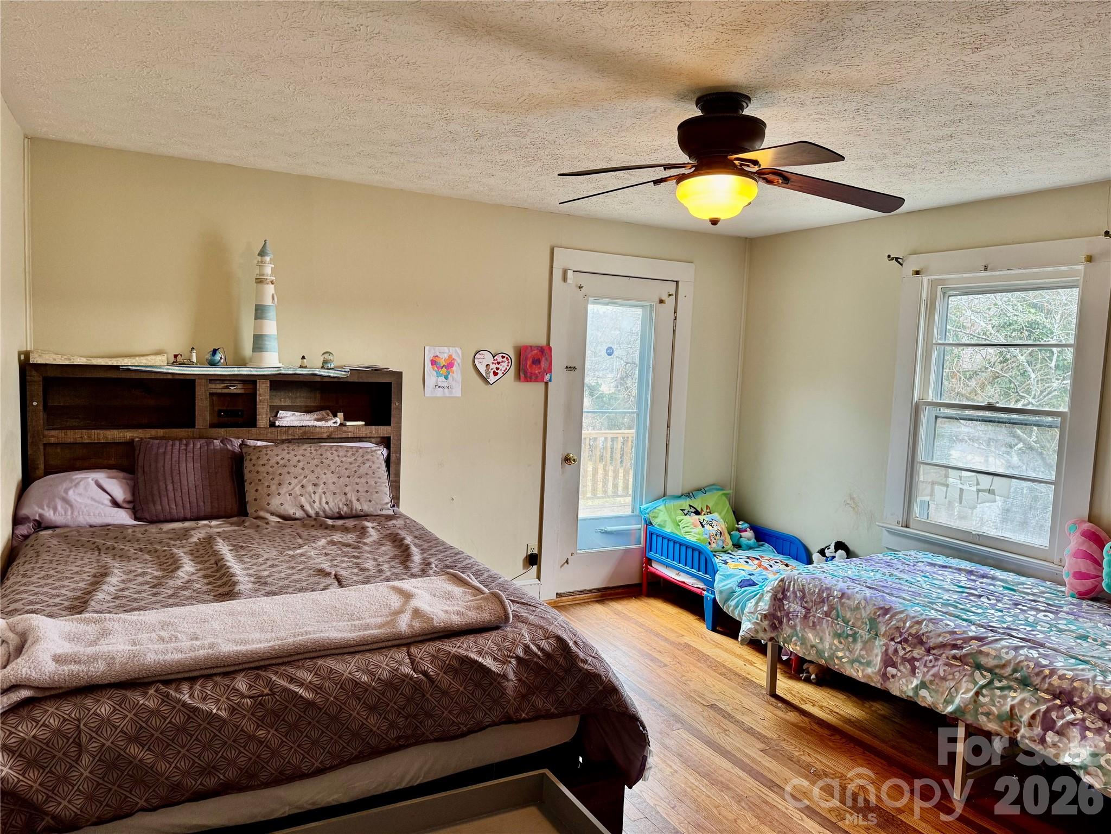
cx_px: 556
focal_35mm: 24
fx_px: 770
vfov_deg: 56.8
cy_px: 417
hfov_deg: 71.6
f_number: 1.78
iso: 125
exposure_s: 1/60
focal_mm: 6.76
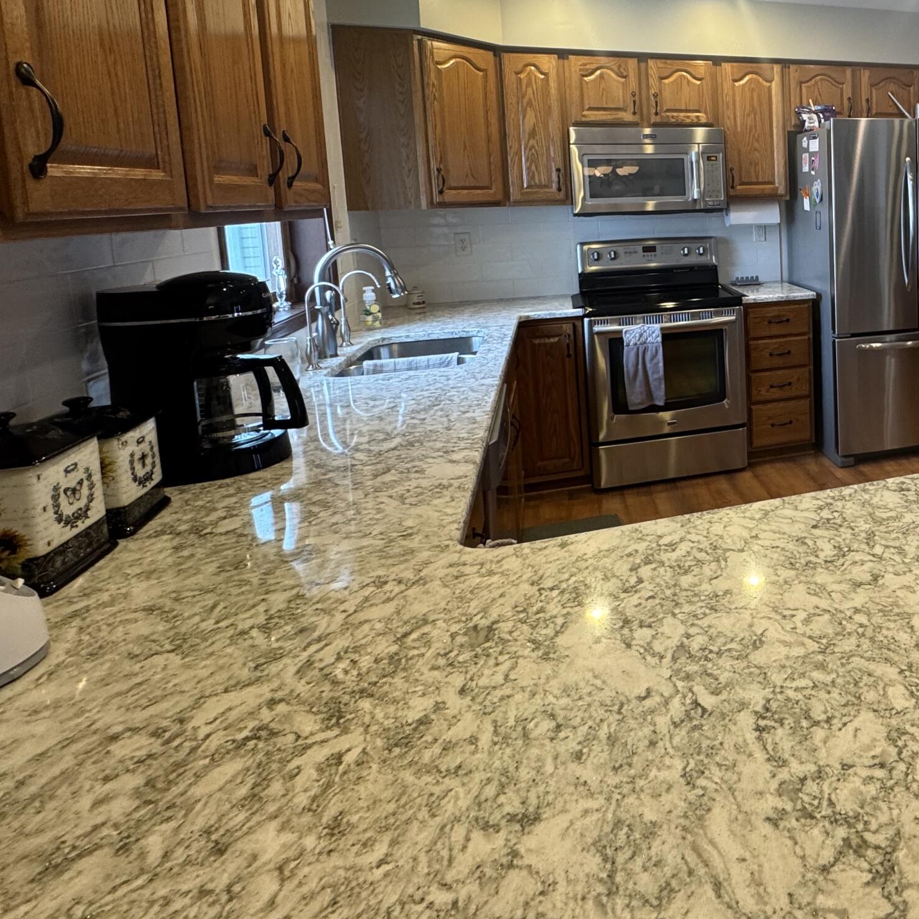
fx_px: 751
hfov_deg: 54.6
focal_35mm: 25
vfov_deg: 60.7
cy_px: 273
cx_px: 831
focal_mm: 2.22
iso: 200
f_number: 2.2
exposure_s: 1/60
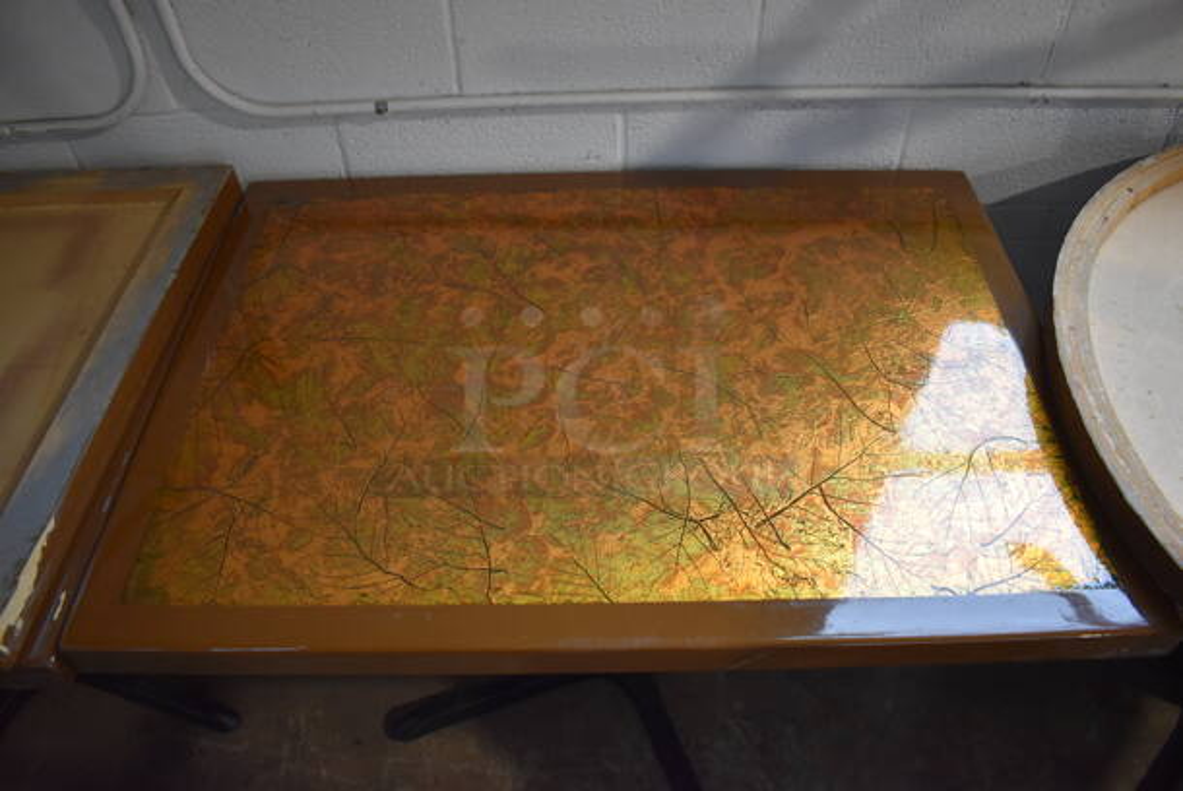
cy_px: 396
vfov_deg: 48.0
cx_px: 592
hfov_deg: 67.3
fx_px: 888
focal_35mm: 27
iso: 1400
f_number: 3.5
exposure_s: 1/125
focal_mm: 18
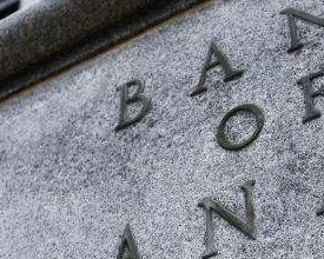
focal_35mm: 84
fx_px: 805
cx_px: 344
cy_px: 164
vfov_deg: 18.2
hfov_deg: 21.7
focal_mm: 24
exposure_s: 1/250
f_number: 2.8
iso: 160
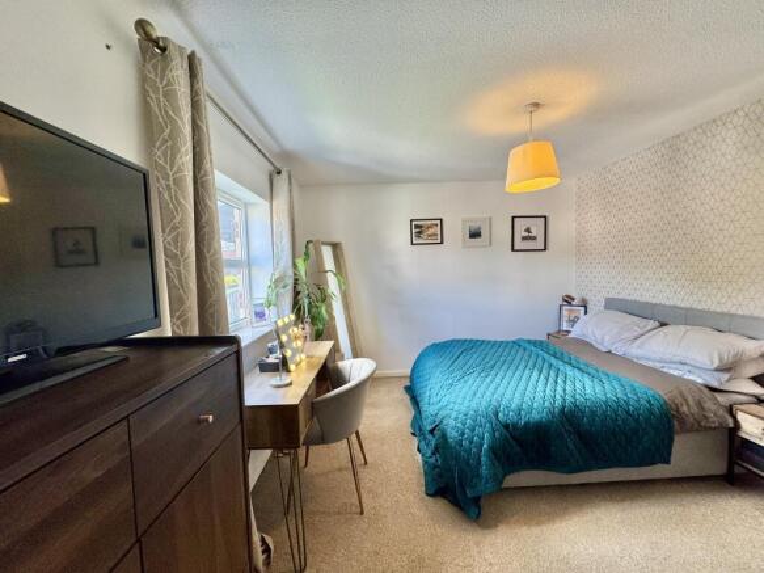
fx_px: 309
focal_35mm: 14
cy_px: 286
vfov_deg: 85.7
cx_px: 382
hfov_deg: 102.1
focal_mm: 2.22
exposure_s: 1/100
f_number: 2.2
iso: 160
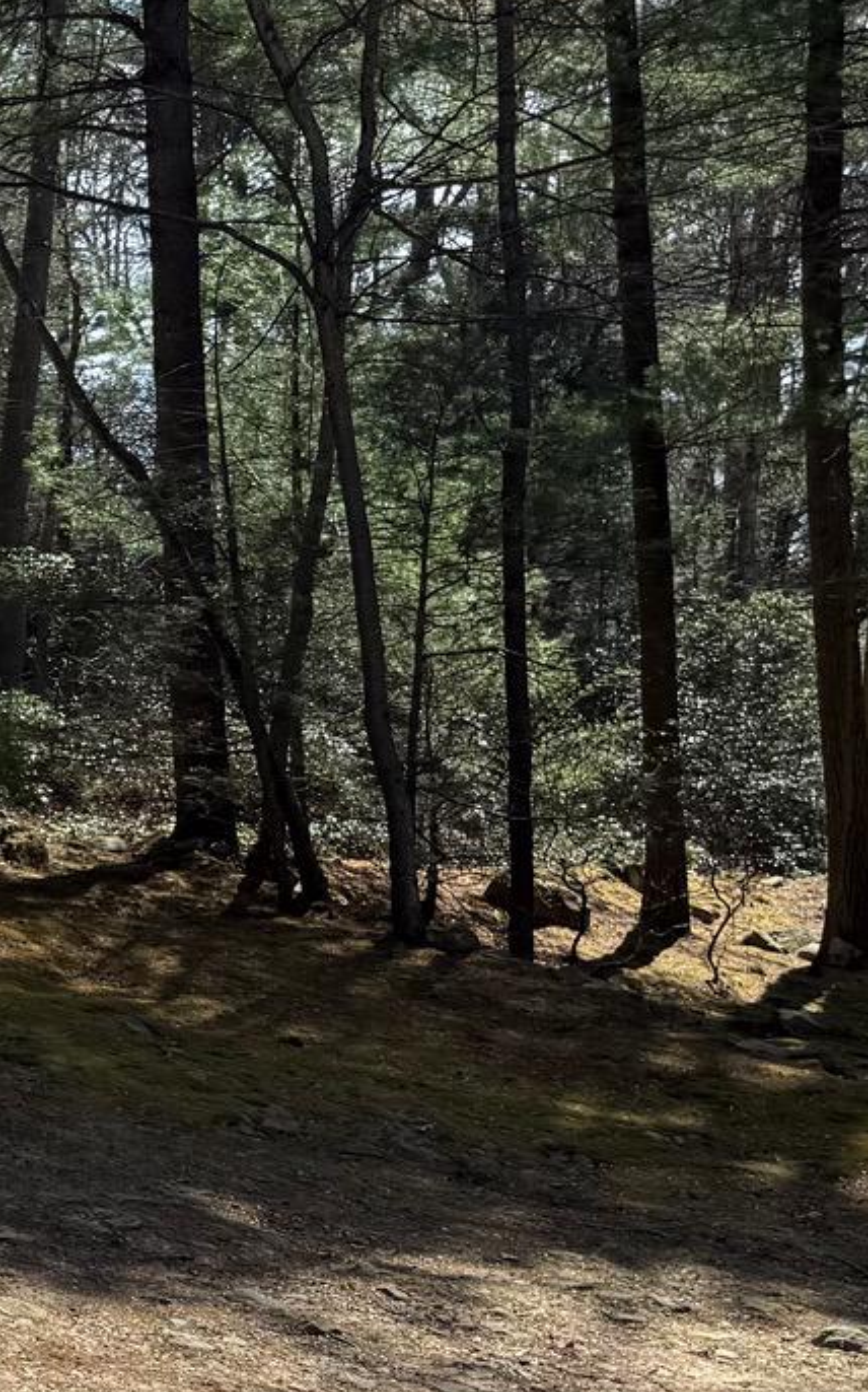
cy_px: 836
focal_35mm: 76
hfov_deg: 14.2
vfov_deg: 27.1
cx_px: -911
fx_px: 2880
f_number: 1.78
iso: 80
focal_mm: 6.76
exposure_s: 1/1949
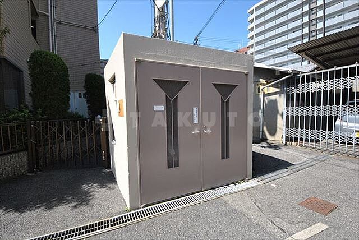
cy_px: 120
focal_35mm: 16
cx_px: 180
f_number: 11
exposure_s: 1/500
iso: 800
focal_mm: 10.5
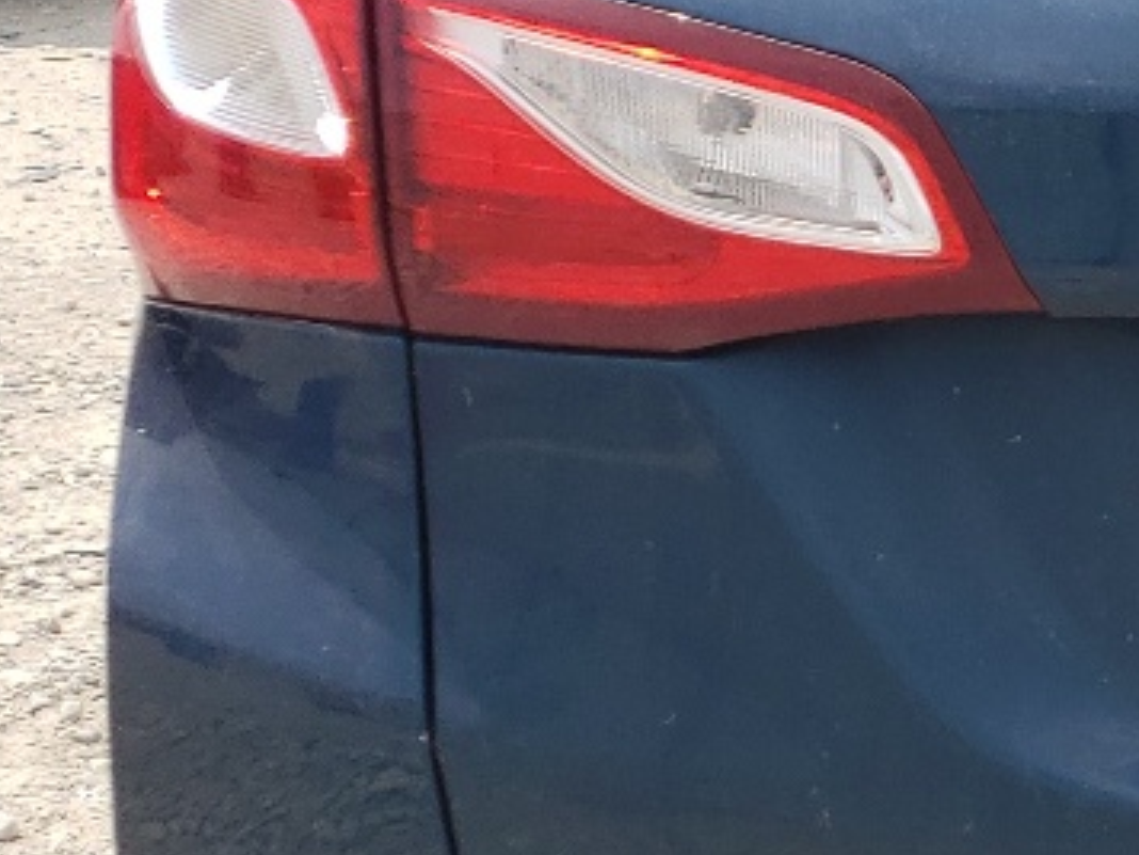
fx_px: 3850
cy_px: 355
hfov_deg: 14.9
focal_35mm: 117
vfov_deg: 12.7
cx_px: 1961
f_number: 1.5
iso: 50
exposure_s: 1/2500
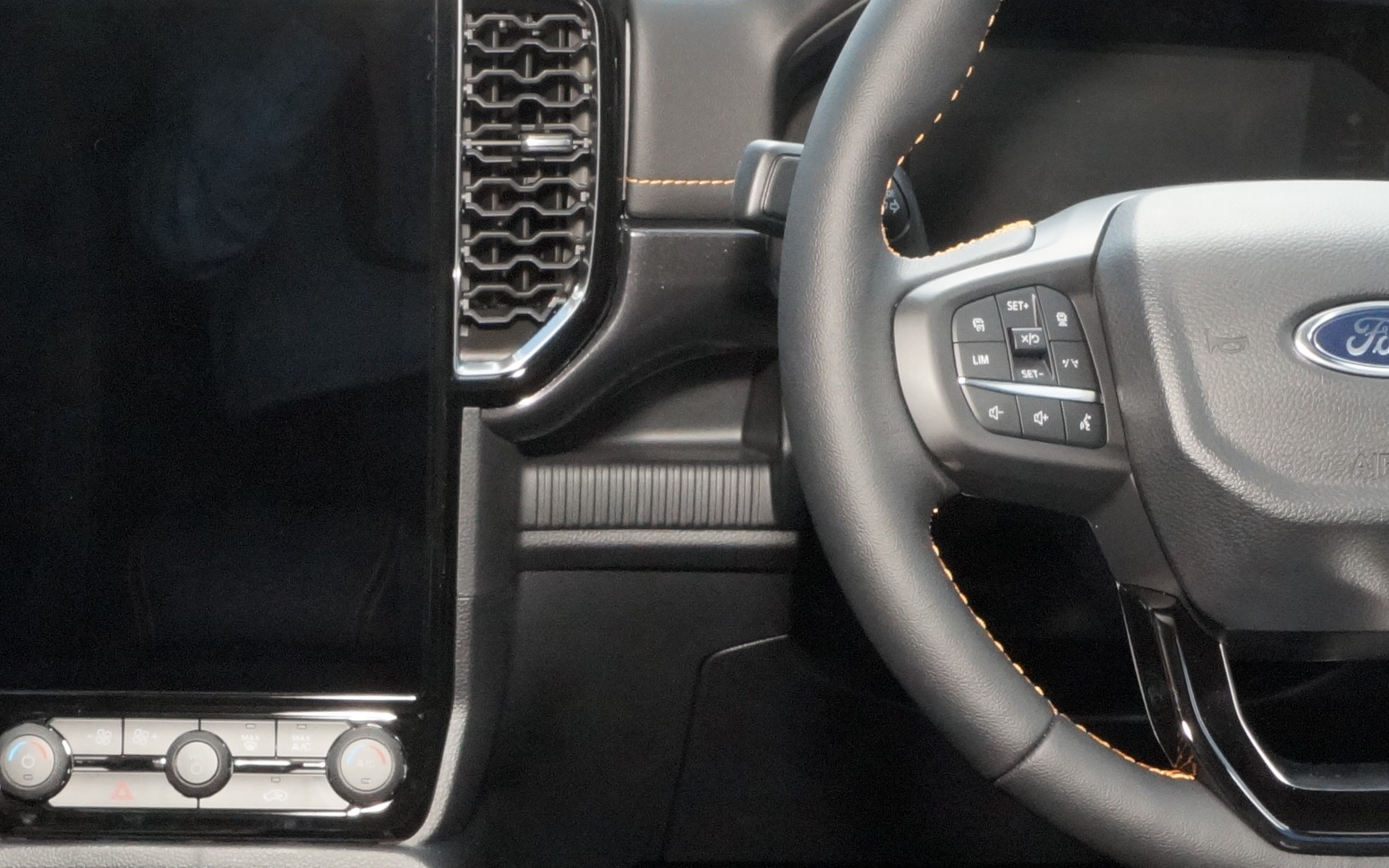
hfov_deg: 32.9
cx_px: 352
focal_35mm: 61
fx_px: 2309
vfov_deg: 20.9
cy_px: 745
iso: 800
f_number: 13
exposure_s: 1/125
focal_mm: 16
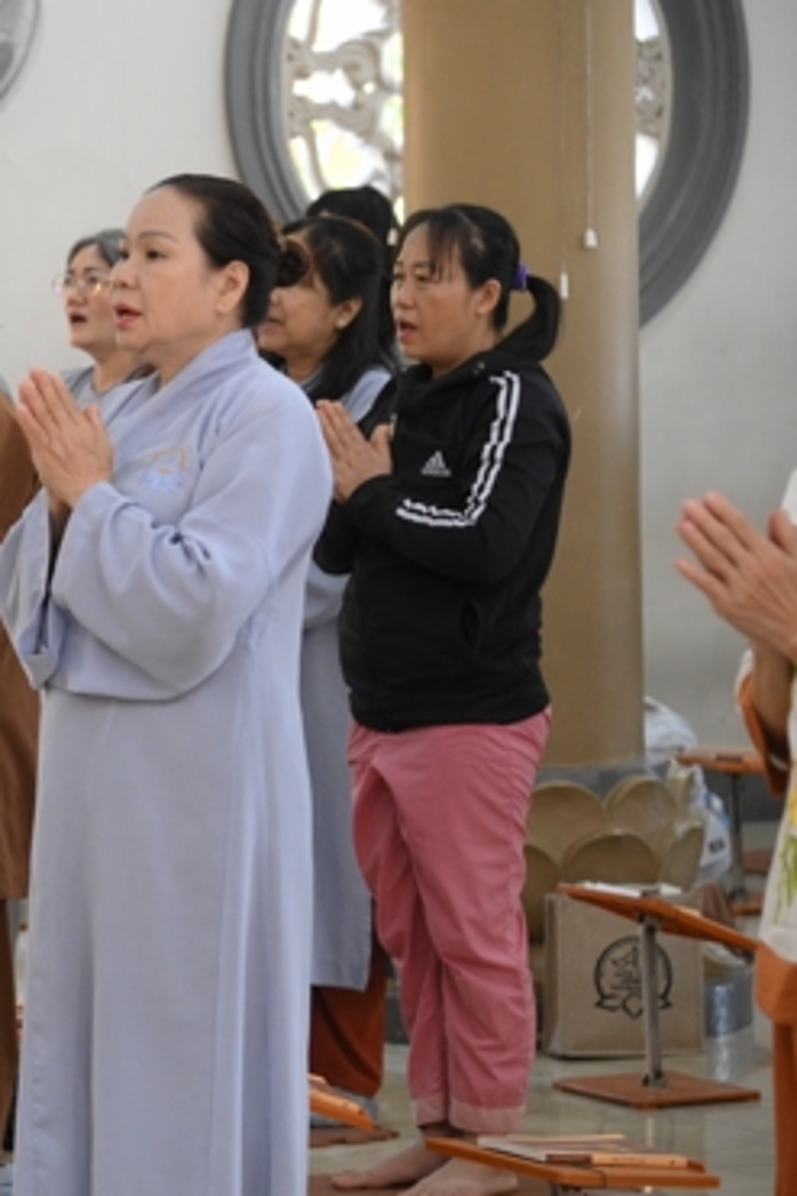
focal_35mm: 161
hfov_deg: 8.4
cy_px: 609
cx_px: -197
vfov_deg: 12.8
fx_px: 5351
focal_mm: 92
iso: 3200
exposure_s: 1/125
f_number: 4
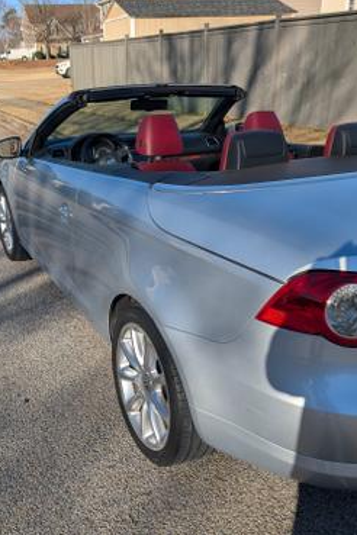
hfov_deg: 38.5
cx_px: 123
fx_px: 506
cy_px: 270
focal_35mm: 34
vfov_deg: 55.8
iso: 22
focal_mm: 6.9
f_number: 1.68
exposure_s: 1/1221
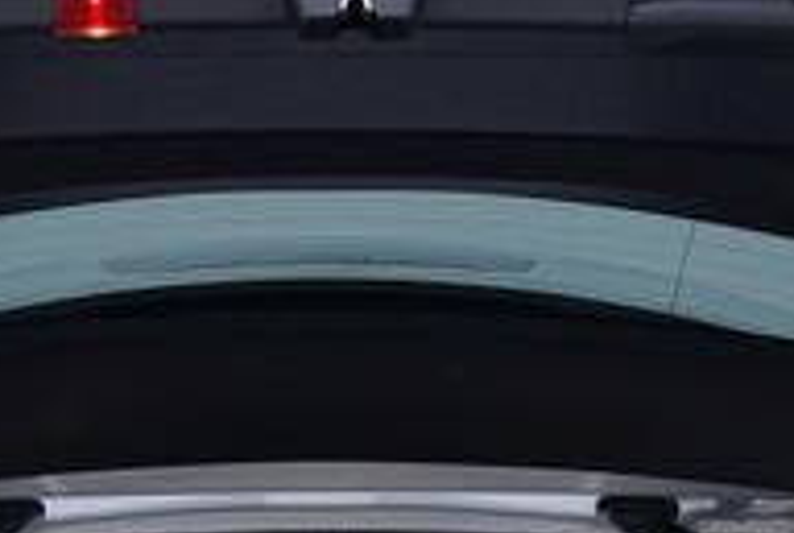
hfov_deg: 14.7
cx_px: 364
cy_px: 1114
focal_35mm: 139
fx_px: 3073
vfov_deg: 9.2
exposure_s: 1/100
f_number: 5
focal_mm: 26
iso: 100
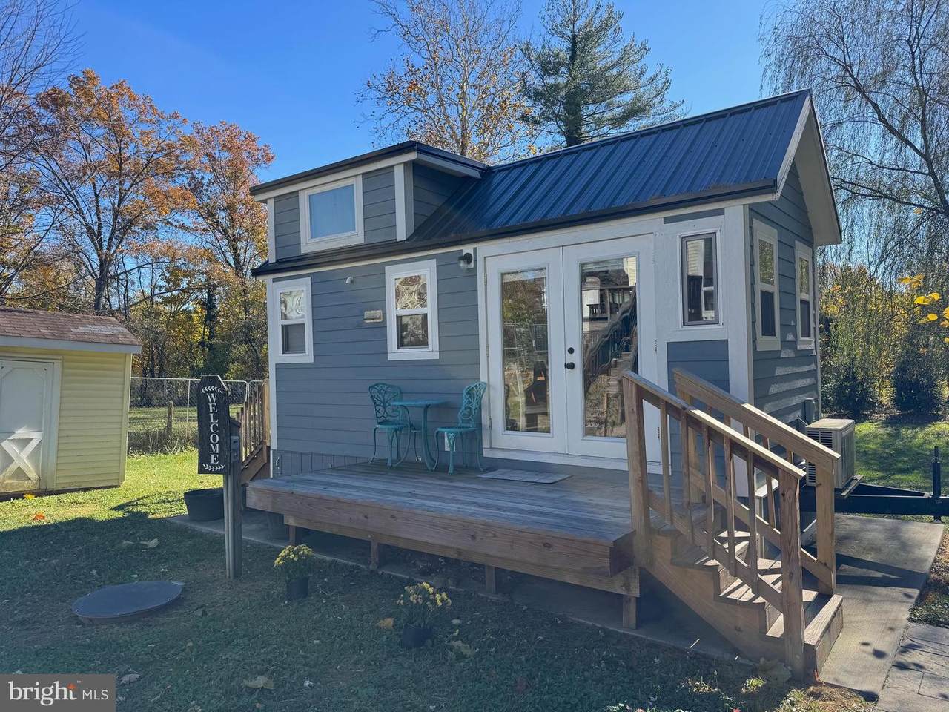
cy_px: 356
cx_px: 474
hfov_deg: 71.6
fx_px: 658
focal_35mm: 24
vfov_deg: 56.8
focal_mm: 6.76
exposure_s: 1/1637
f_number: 1.78
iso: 80
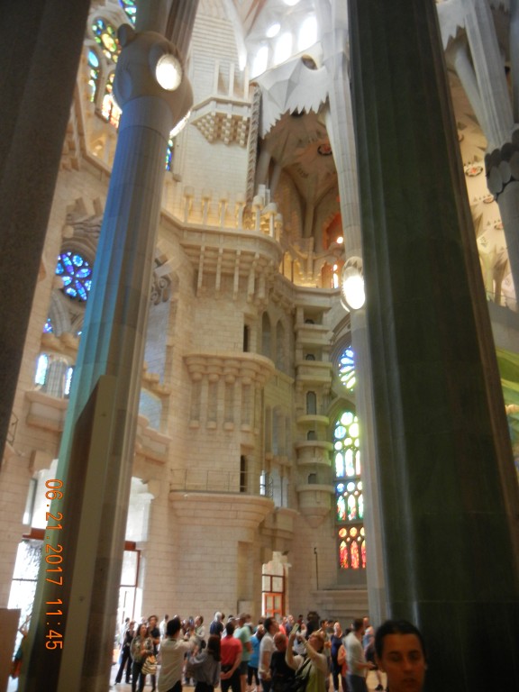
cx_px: 260
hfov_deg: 46.8
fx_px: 600
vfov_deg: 60.0
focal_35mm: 30
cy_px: 346
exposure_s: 1/9.1
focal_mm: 5.4
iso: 400
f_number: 3.5
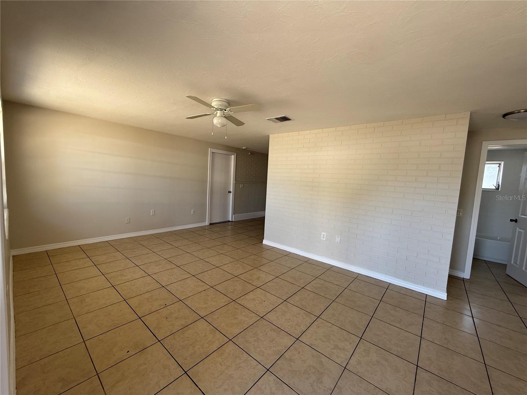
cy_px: 198
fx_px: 213
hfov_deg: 102.1
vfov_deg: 85.7
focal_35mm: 14
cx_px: 264
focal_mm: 2.22
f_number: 2.2
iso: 64
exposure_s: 1/99
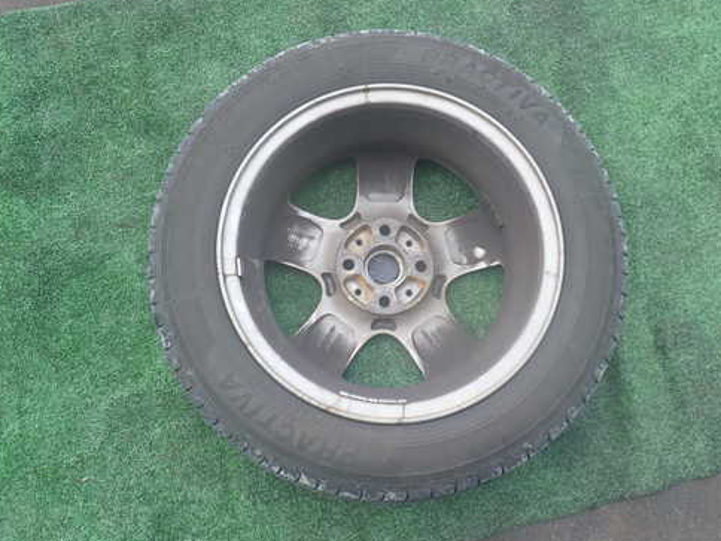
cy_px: 253
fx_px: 646
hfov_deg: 58.3
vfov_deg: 45.4
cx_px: 365
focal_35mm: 31
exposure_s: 1/160
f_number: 2.8
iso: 100
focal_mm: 4.5
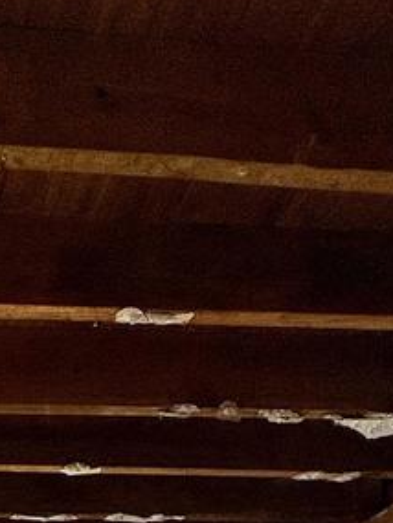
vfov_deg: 24.3
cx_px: -59
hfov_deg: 25.2
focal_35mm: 53
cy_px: 857
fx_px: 802
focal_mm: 2.22
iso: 125
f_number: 2.2
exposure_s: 1/99
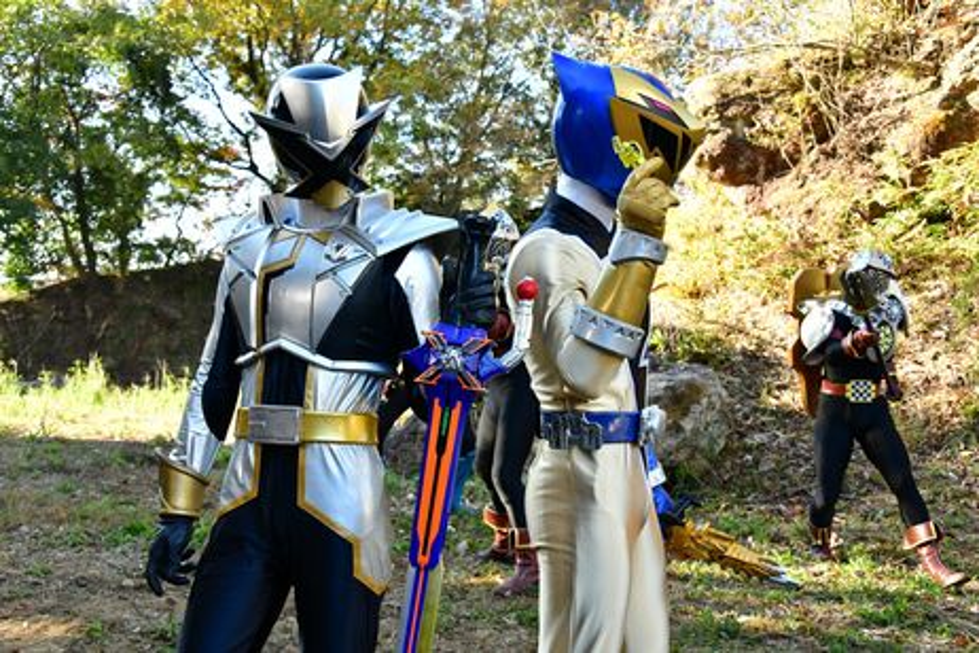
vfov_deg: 28.1
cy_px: 326
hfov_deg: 41.1
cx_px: 490
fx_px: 1305
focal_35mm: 48
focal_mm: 48
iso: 1600
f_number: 7.1
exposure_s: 1/500
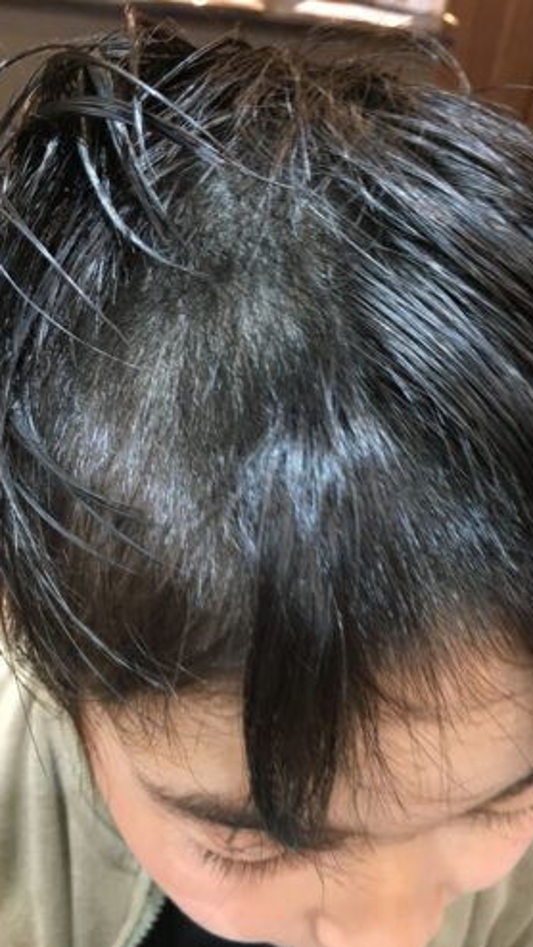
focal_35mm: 32
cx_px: 308
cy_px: 474
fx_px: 804
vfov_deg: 61.0
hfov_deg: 36.6
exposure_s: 1/24
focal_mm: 4.15
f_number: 2.2
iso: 200
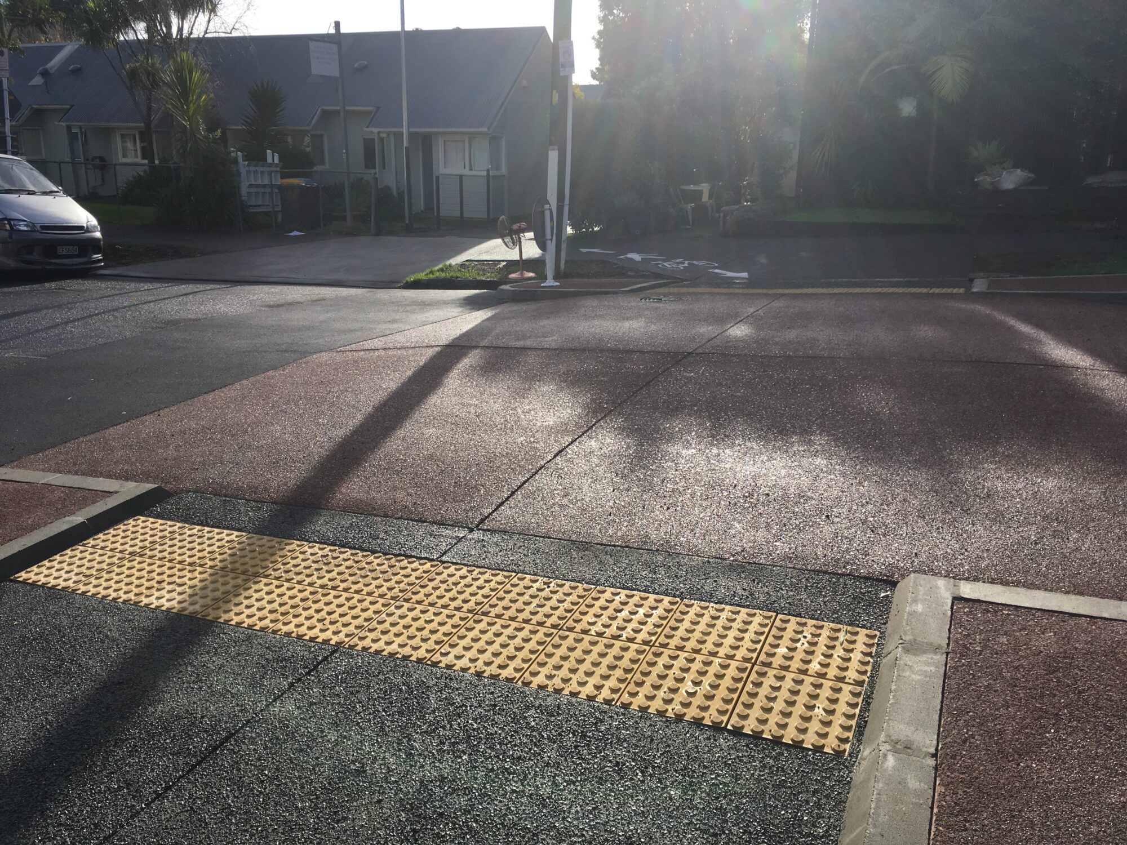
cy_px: 422
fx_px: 944
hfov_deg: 61.7
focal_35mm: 29
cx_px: 564
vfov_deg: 48.2
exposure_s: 1/1479
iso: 25
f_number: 2.2
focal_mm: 4.15
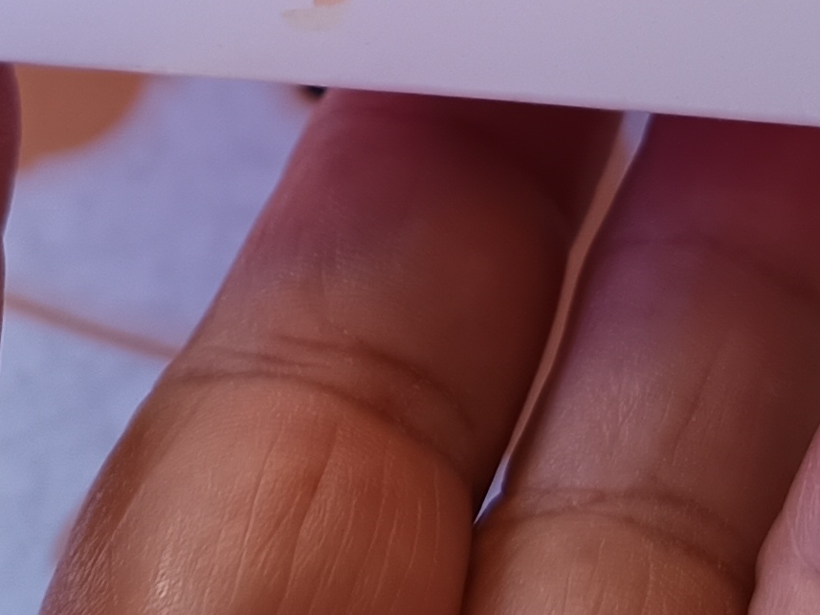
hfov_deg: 17.6
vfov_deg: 12.7
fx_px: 2653
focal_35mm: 112
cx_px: 394
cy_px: -240
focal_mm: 5.31
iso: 173
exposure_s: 1/50
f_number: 1.7
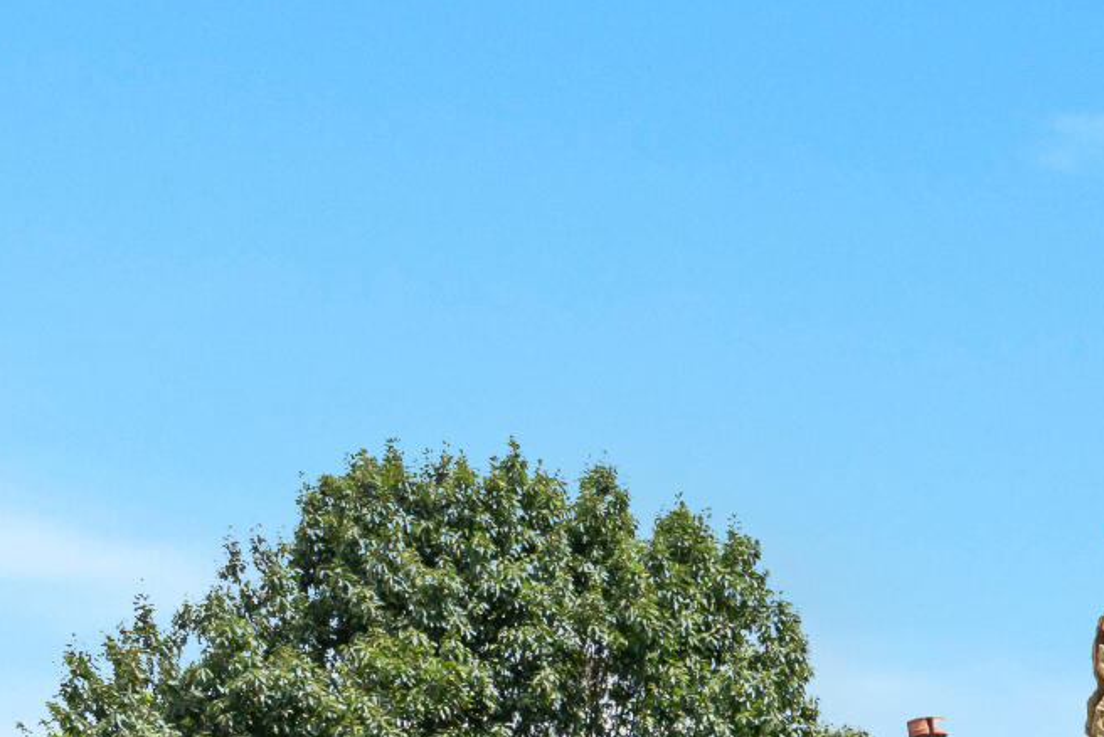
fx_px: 2945
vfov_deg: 12.6
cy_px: 1452
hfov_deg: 20.1
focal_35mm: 96
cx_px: 1271
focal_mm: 21
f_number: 9
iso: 320
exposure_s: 1/500
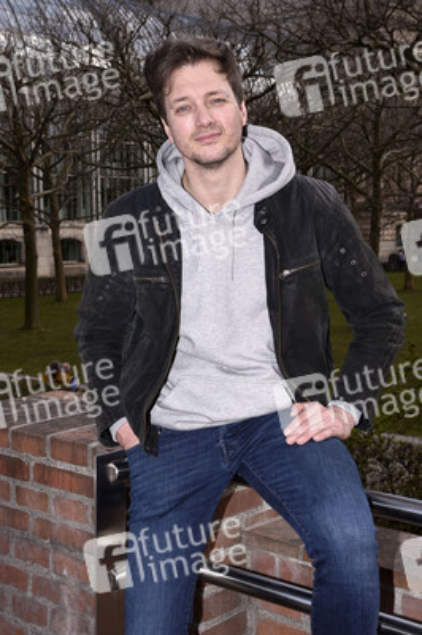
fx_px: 845
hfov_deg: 28.0
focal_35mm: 48
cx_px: 211
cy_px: 318
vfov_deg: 41.1
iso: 320
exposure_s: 1/160
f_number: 11
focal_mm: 48
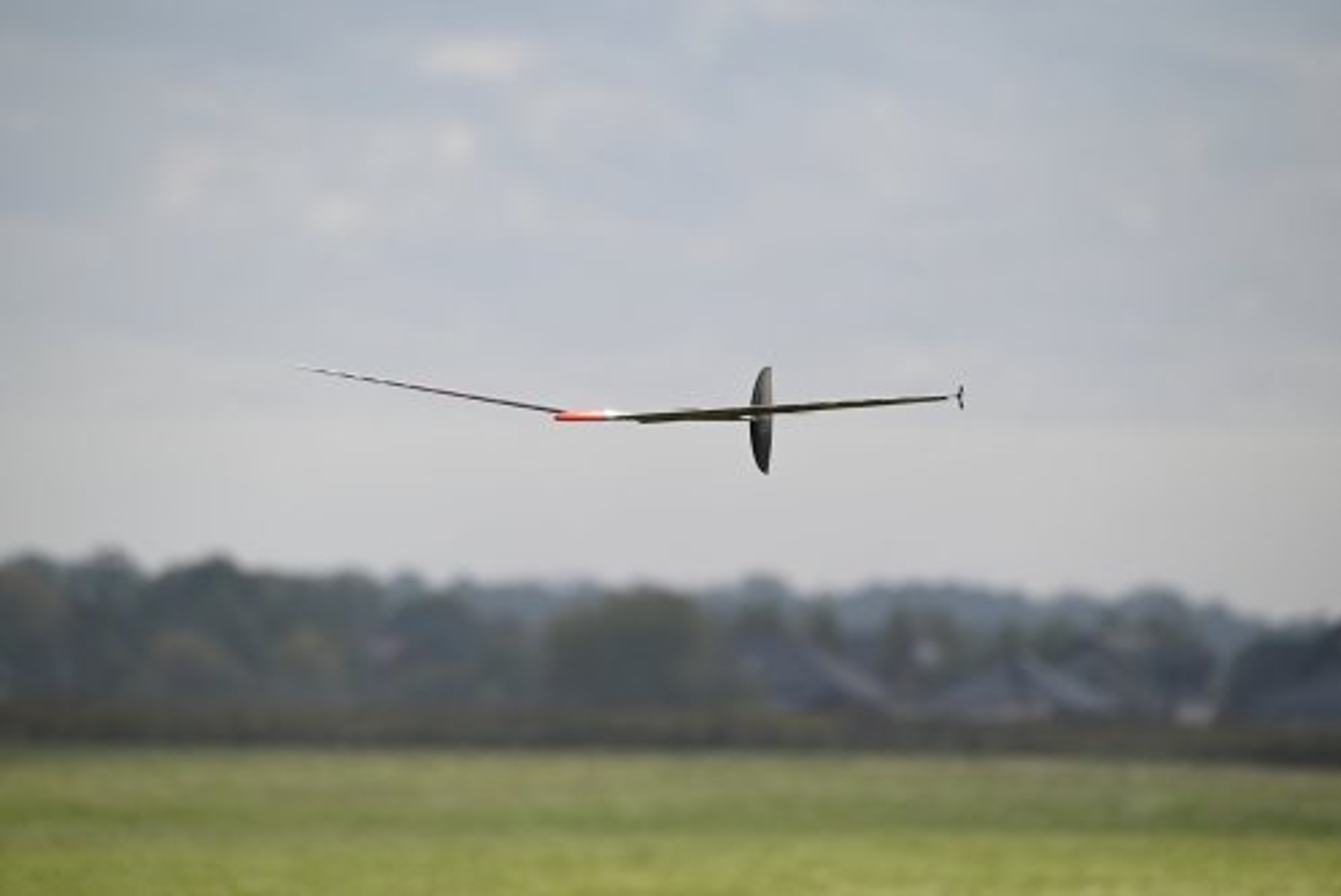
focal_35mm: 400
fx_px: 14908
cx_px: 670
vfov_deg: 3.4
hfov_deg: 5.2
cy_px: 448
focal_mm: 400
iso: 1000
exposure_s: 1/4000
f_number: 8
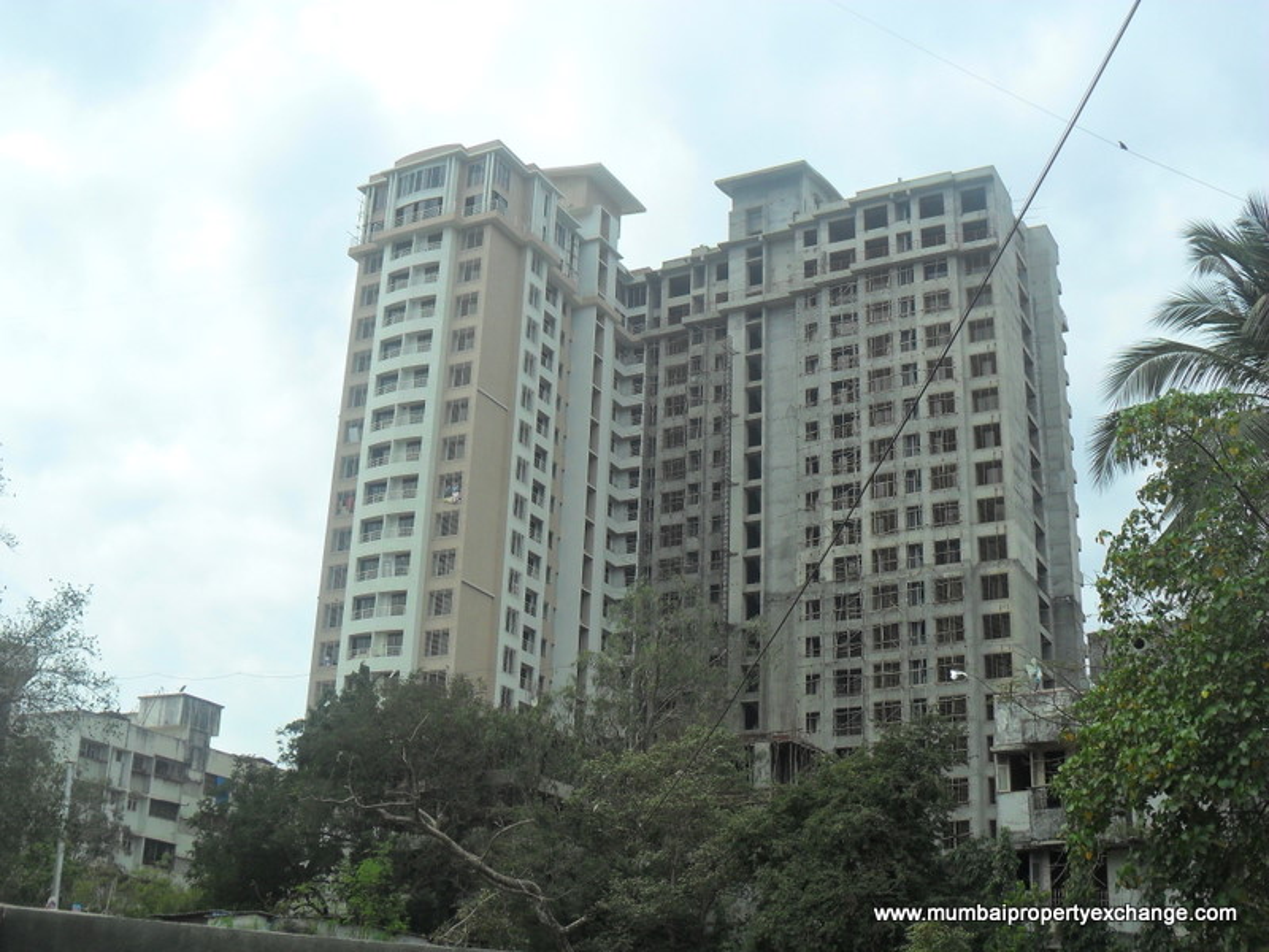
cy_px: 476
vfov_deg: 32.9
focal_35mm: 44
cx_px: 634
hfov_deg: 42.9
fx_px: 1613
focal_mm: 7.8
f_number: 4.5
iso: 100
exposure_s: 1/1000
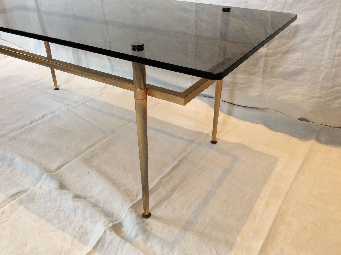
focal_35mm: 32
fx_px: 315
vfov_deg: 44.1
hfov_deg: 56.9
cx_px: 170
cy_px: 128
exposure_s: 1/25
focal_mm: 3.3
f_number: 2.4
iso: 50
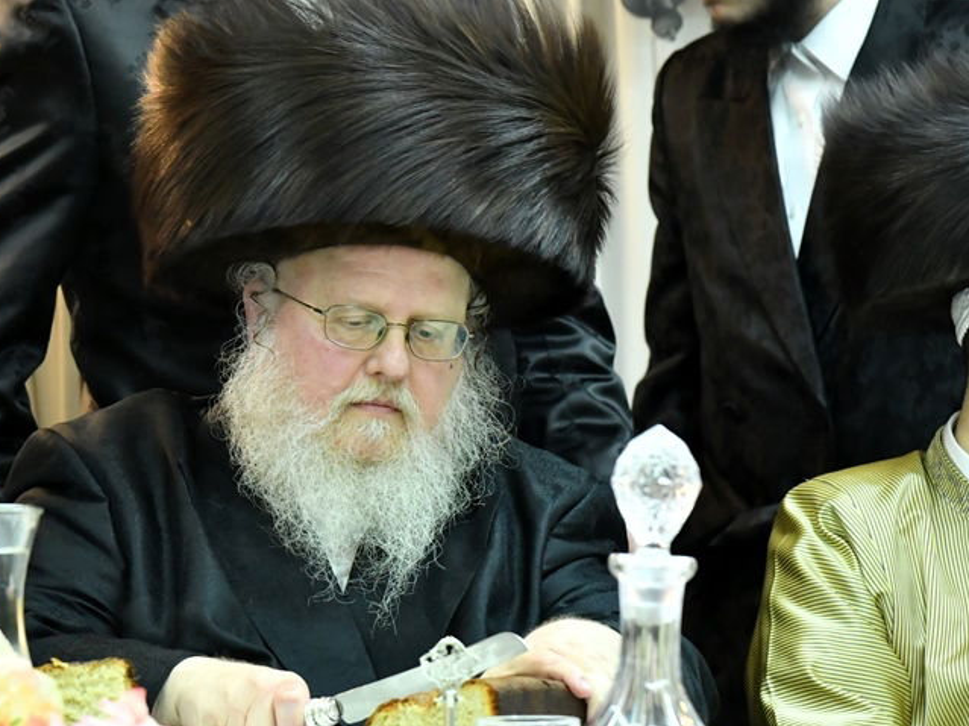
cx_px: 341
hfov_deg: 10.7
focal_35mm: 185
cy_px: 408
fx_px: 5178
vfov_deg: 8.0
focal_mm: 120
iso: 3200
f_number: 6.3
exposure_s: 1/200
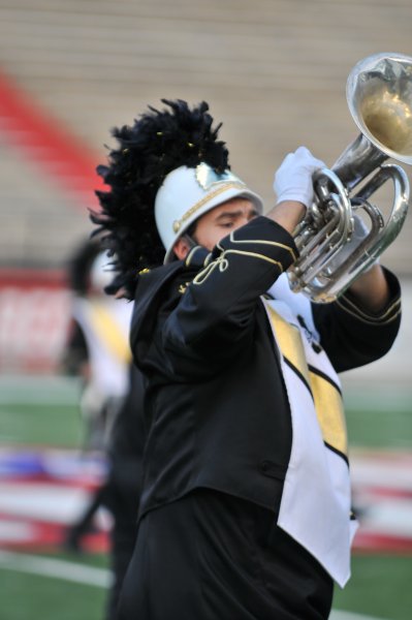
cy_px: 310
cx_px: 206
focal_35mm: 300
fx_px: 5159
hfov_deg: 4.6
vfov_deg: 6.9
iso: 200
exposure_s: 1/250
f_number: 2.8
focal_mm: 200
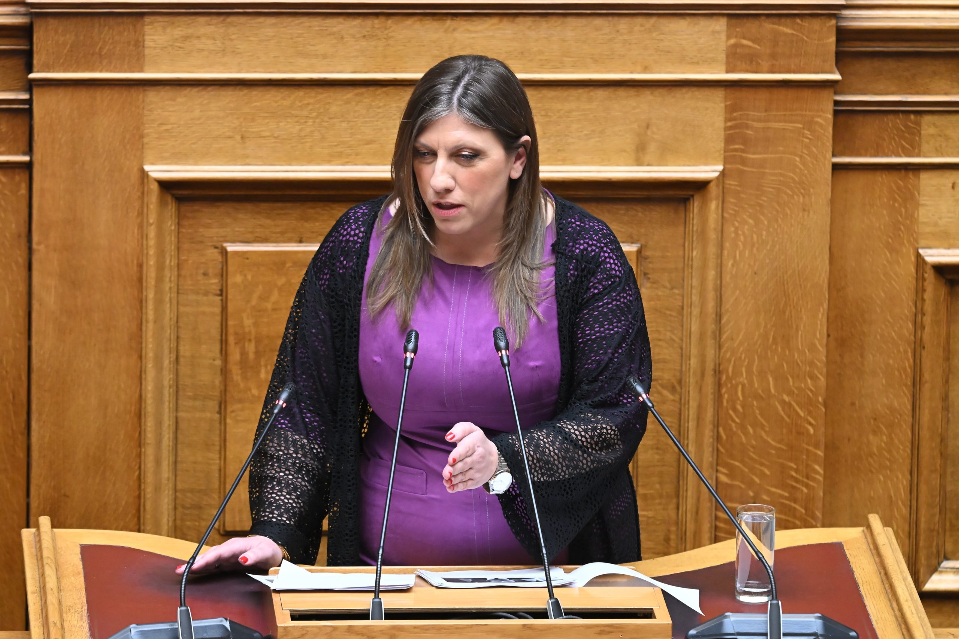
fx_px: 10123
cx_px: 480
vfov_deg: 3.6
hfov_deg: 5.4
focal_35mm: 380
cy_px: 320
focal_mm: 380
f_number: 6
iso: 6400
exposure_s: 1/250
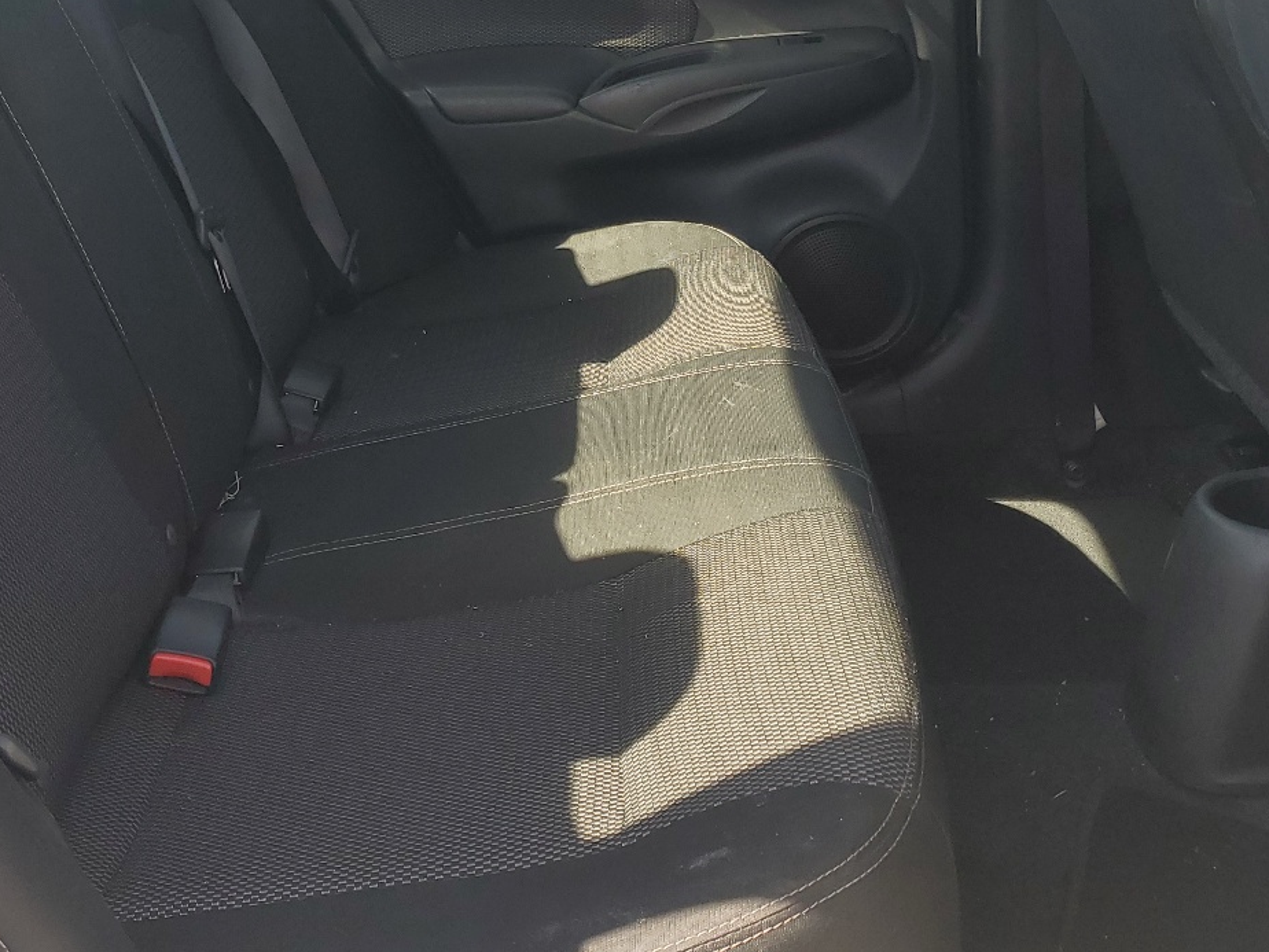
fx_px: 1650
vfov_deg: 31.3
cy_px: 173
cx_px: 449
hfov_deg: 41.7
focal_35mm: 45
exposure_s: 1/500
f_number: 1.5
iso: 50
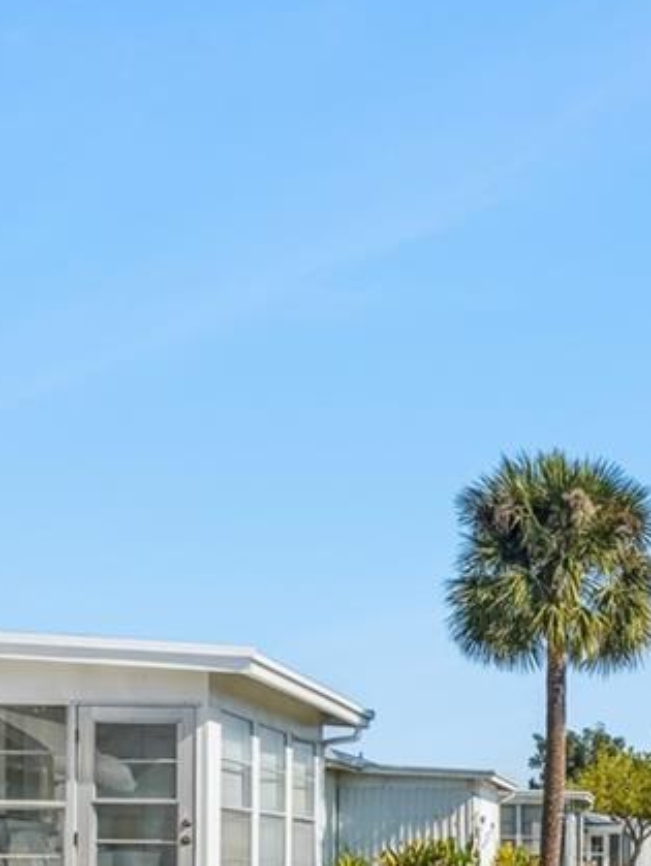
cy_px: 883
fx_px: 1377
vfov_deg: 32.0
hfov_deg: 25.2
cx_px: 663
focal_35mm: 55
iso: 100
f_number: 7.1
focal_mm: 10
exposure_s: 1/2000
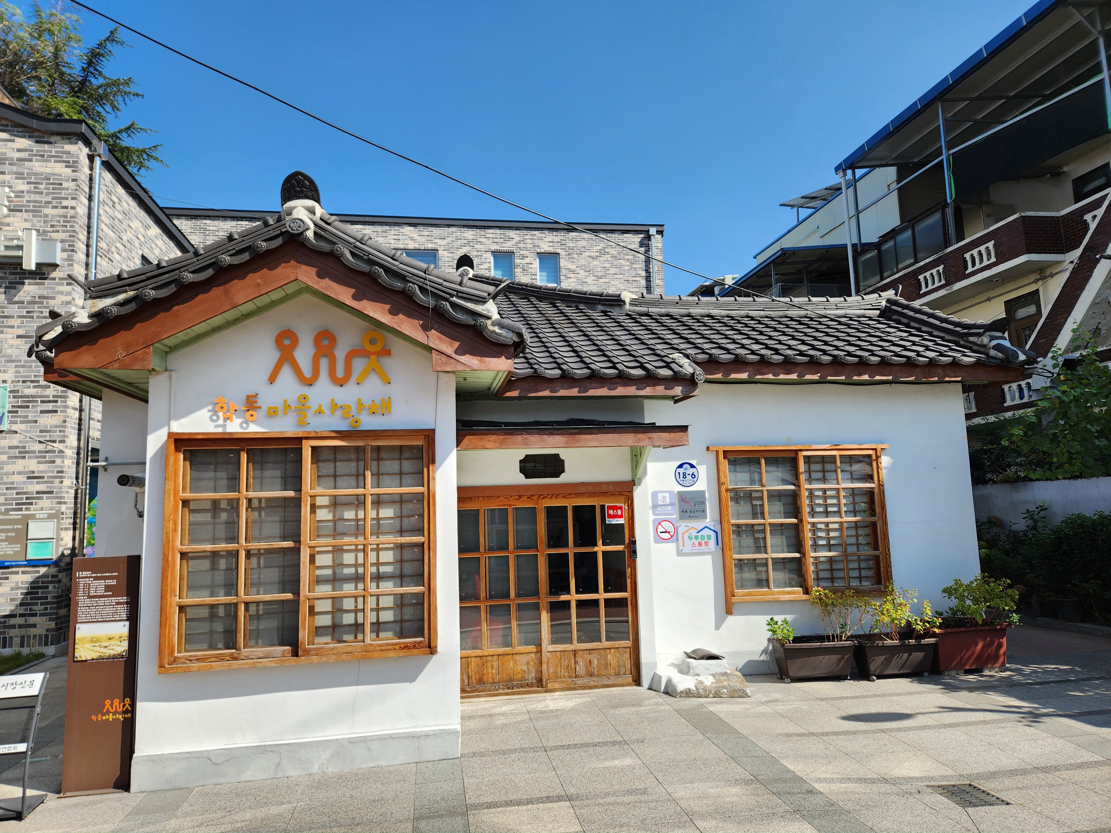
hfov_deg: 73.9
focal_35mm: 23
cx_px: 556
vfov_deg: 58.9
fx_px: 738
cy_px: 416
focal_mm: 5.4
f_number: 1.8
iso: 20
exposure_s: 1/1336
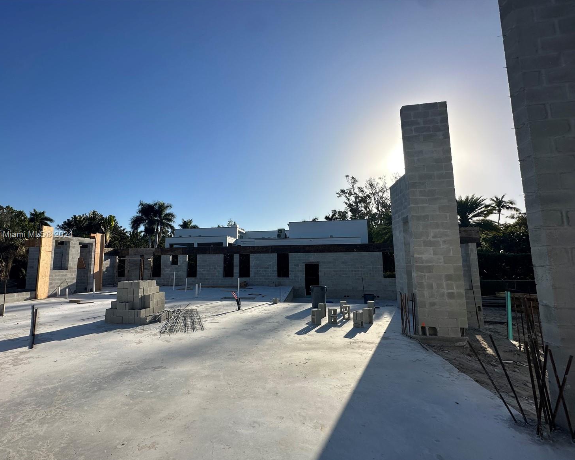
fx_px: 255
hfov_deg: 96.6
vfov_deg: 84.0
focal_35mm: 15
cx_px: 262
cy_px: 235
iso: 50
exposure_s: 1/3300
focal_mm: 2.22
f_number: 2.2
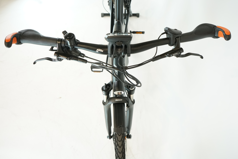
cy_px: 80
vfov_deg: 46.4
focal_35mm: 28
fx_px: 185
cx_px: 119
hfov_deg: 65.5
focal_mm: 28
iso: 2500
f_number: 6.3
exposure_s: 1/200
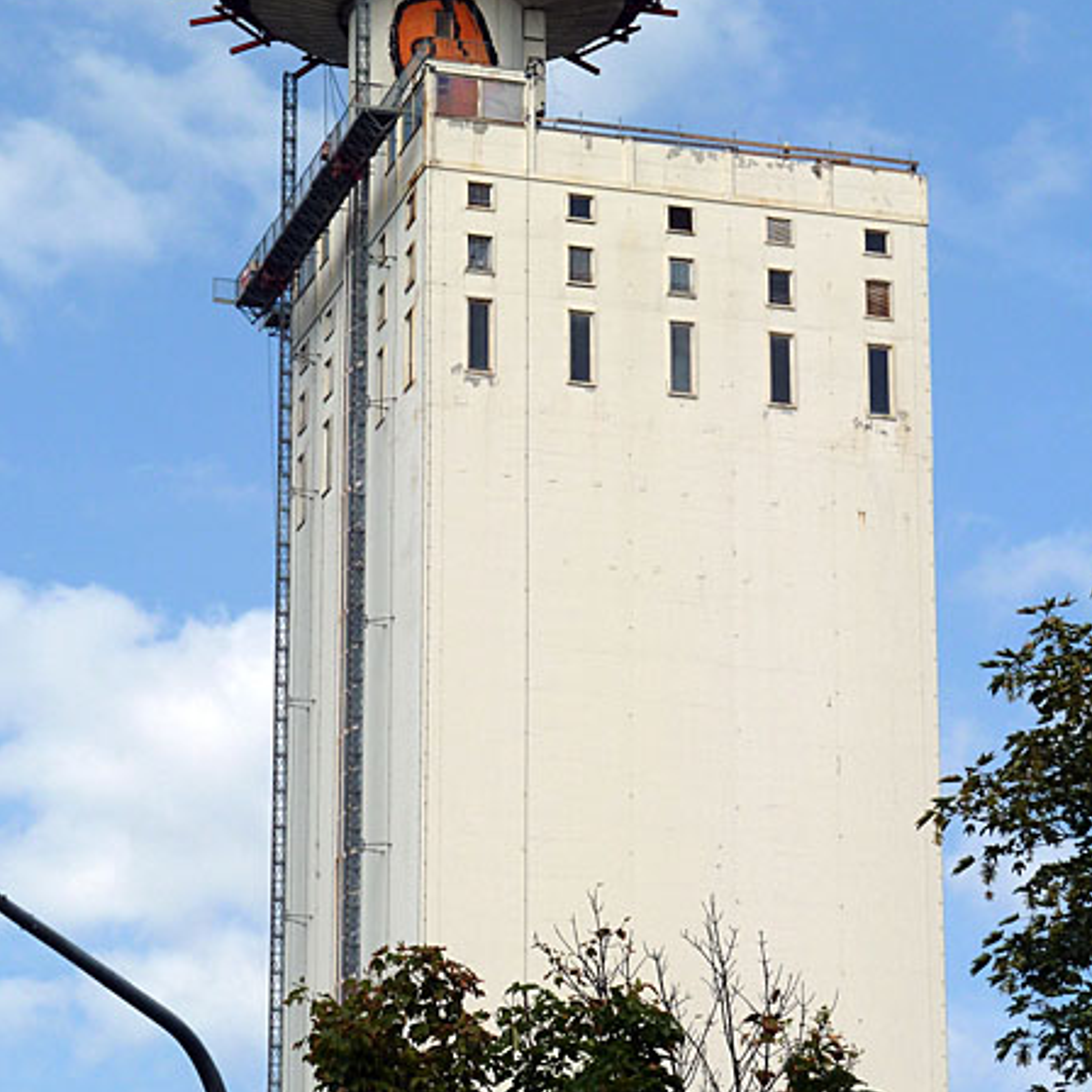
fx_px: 5032
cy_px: 366
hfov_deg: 12.4
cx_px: 546
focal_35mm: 141
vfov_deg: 12.4
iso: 80
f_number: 5.6
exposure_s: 1/500
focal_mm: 19.5
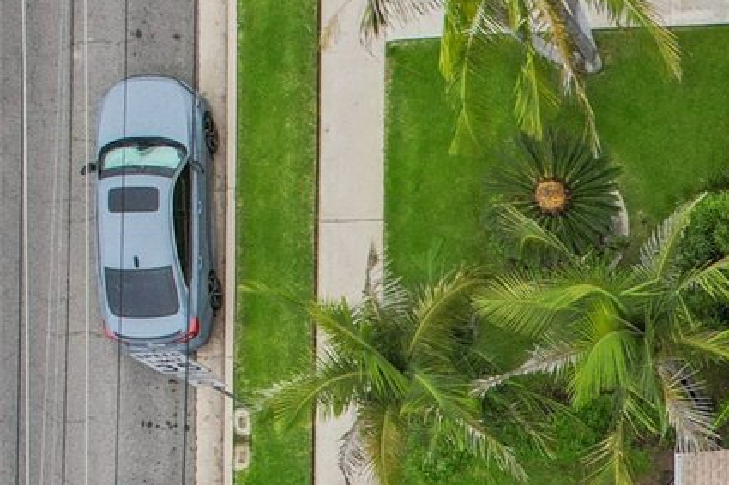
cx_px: 1285
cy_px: 1048
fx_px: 2146
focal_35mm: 106
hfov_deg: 16.4
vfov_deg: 11.3
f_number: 2.8
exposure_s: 1/730
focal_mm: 8.4
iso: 120
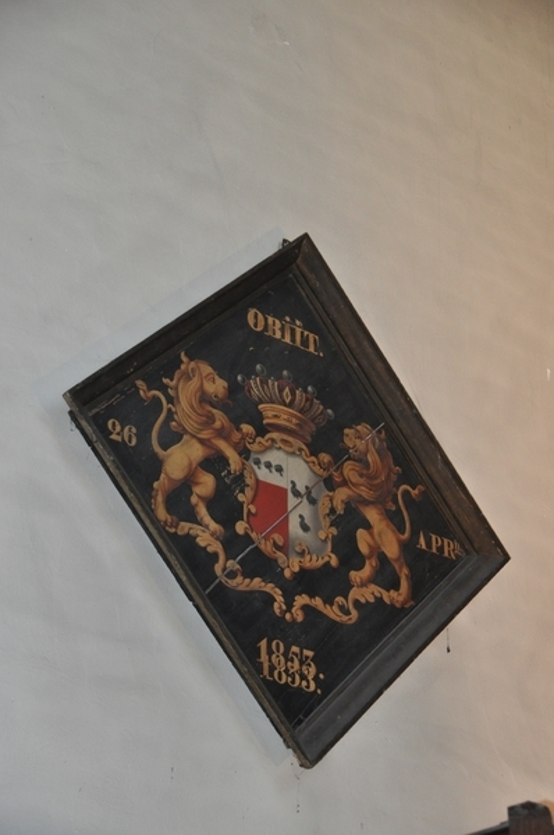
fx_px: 2085
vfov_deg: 22.7
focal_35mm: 90
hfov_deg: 15.1
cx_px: 277
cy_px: 418
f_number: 4.8
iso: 800
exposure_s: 1/60
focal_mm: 60
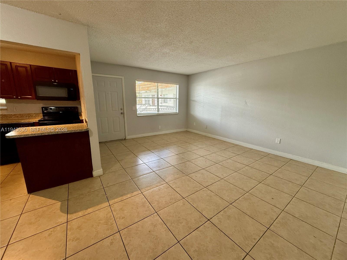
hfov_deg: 102.1
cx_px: 174
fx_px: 140
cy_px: 130
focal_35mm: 14
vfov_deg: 85.7
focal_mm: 2.22
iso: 250
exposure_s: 1/120
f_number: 2.2
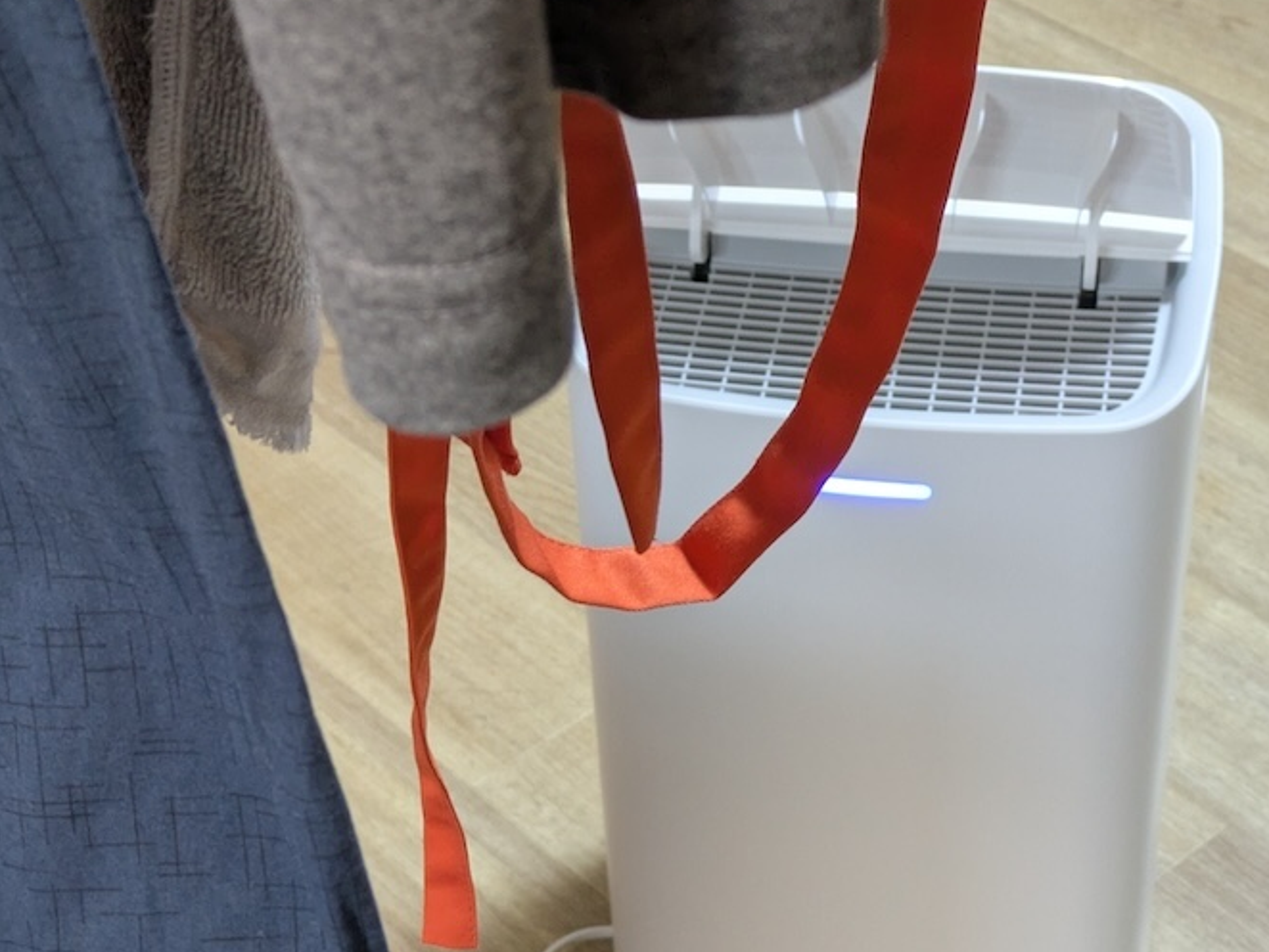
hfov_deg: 25.3
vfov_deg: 19.1
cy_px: 568
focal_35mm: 77
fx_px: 2824
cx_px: 679
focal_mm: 5.43
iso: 356
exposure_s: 1/50
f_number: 1.89
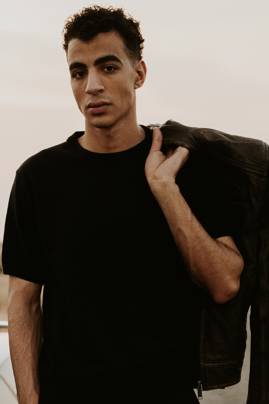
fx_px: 966
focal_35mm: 86
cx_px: 107
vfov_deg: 23.5
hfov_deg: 15.8
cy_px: 148
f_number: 3.2
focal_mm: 62.9
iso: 500
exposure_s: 1/640
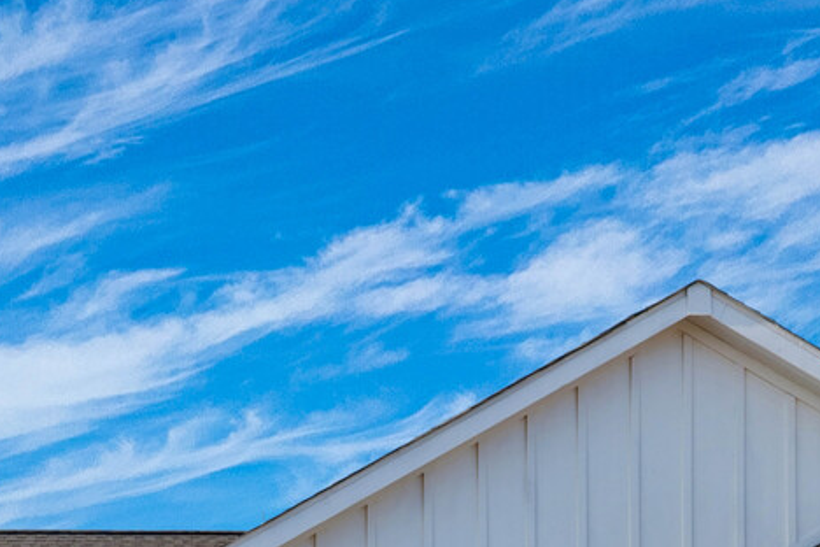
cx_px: 91
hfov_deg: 23.8
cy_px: 458
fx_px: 1890
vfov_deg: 16.3
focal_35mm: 83
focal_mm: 24
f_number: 14
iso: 100
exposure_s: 1/60
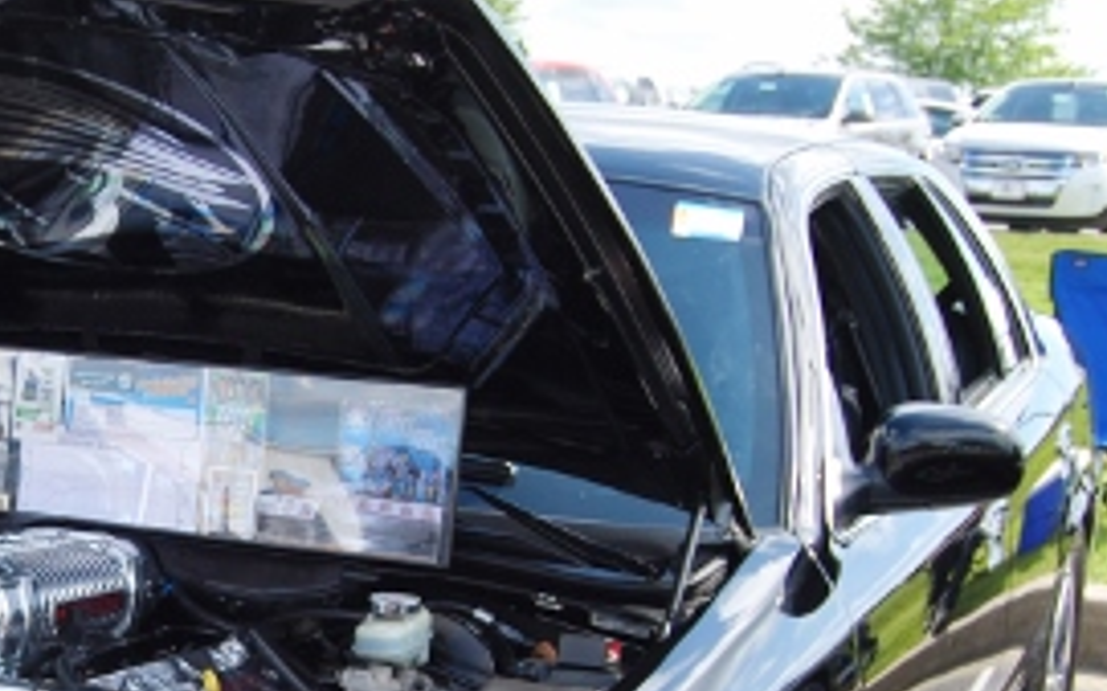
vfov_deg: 15.5
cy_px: 609
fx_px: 2509
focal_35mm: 83
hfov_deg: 23.8
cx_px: -8
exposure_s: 1/160
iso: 100
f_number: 6.3
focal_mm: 23
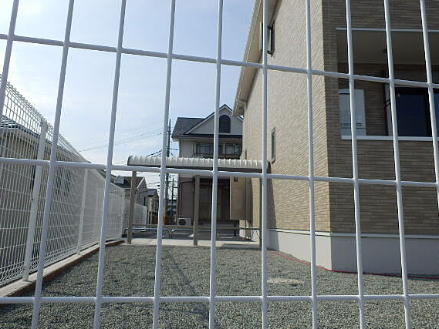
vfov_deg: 51.4
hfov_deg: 65.2
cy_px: 163
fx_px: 342
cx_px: 202
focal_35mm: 27
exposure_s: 1/250
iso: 80
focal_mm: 4.2
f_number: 7.9
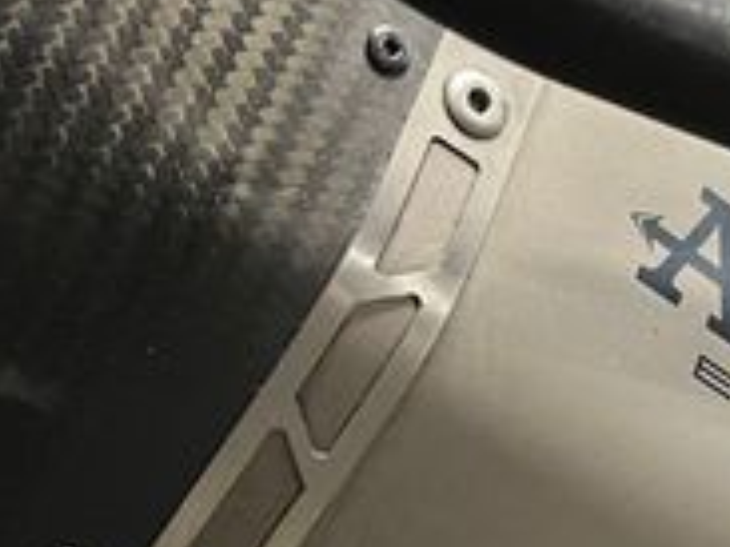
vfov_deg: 16.1
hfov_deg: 20.6
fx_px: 1918
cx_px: 786
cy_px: 471
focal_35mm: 91
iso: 500
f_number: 1.6
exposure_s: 1/50
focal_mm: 5.1
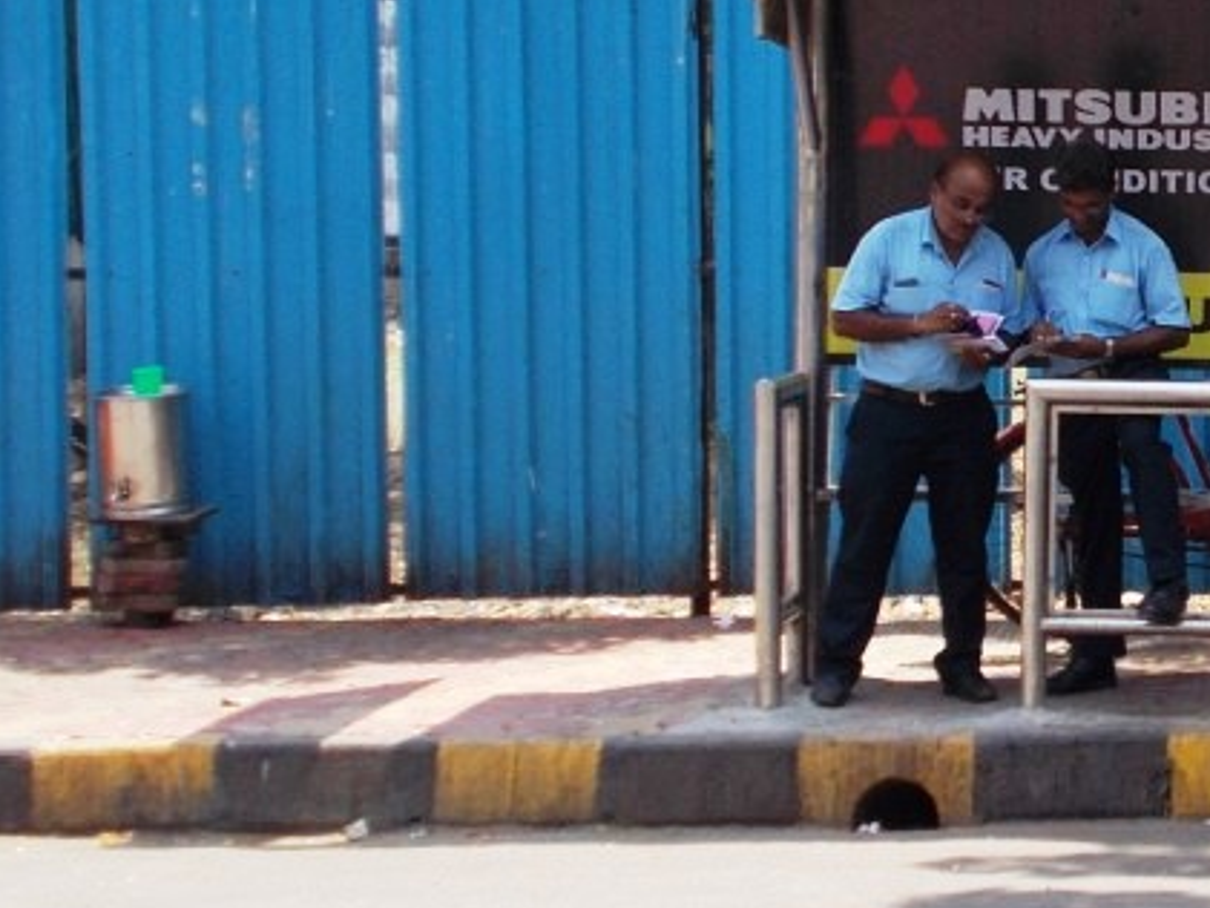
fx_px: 3741
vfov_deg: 13.8
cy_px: 218
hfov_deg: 17.7
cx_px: 1374
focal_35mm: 107
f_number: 4.2
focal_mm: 7.9
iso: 80
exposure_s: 1/250
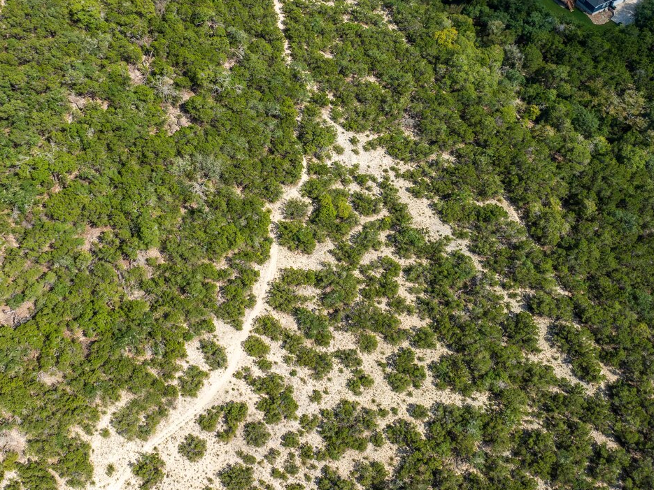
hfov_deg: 50.1
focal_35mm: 37
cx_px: 313
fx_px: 699
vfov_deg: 38.2
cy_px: 162
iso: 100
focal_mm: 12.29
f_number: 2.8
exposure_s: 1/2000
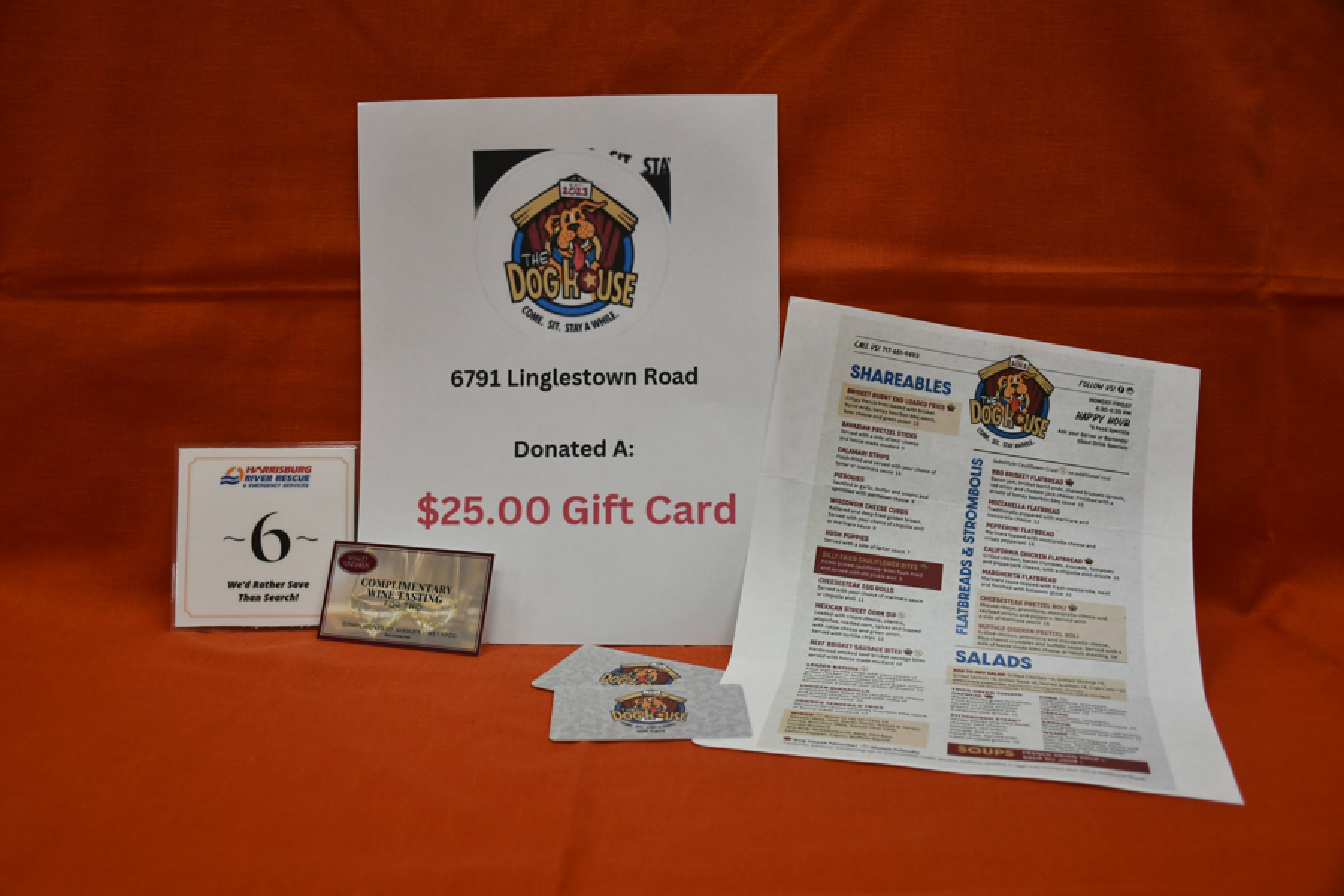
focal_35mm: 34
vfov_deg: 38.9
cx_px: 672
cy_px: 448
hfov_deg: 55.8
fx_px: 1269
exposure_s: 1/100
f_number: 5
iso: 640
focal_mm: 23
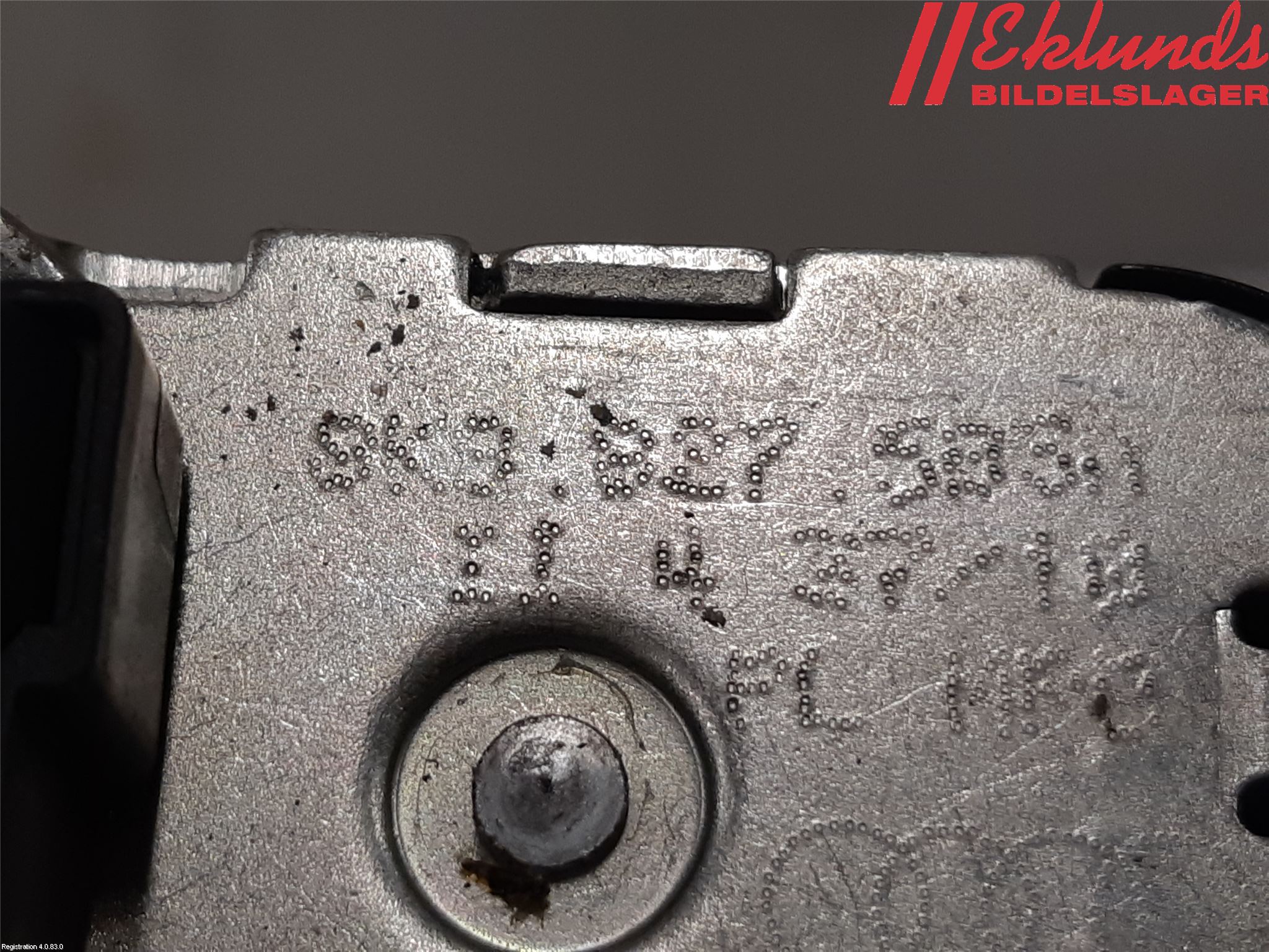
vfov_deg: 53.1
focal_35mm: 26
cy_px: 476
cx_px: 634
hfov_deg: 67.3
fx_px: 953
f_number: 1.7
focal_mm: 3.93
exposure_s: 1/100
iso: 64
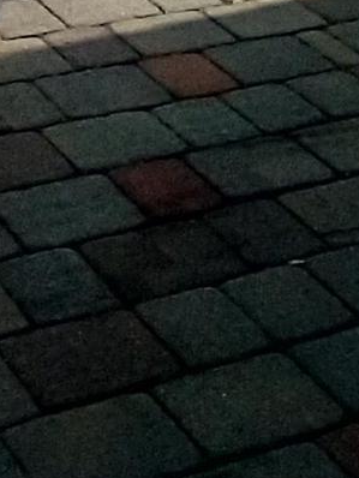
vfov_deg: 15.3
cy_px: -428
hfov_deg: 12.8
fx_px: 1492
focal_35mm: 108
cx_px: -219
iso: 69
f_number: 2.2
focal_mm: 2.27
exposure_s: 1/16667
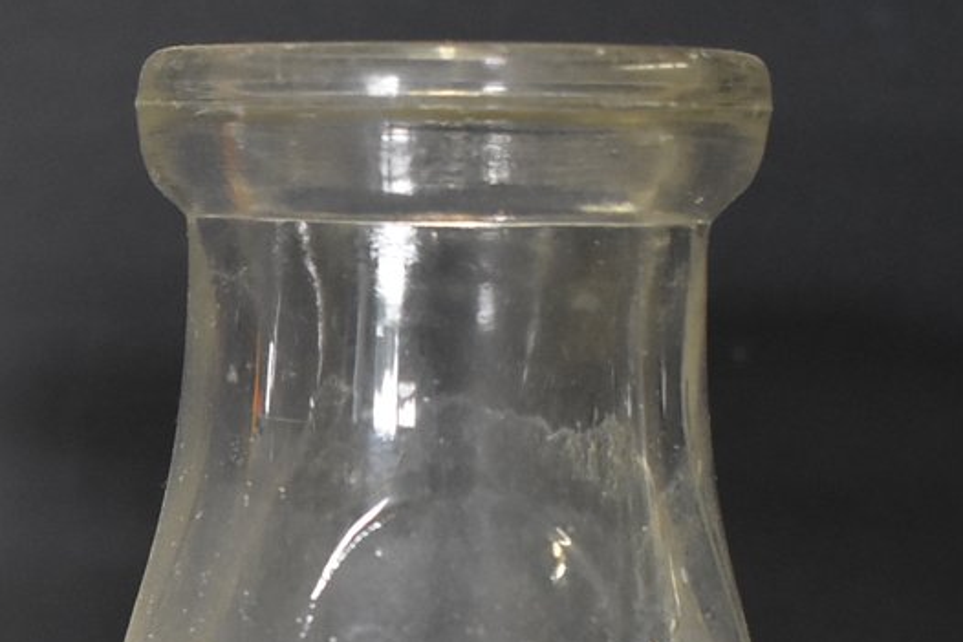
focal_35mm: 126
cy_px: 886
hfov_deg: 16.0
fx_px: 3371
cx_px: 31
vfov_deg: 10.6
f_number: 4
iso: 1600
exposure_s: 1/125
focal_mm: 26
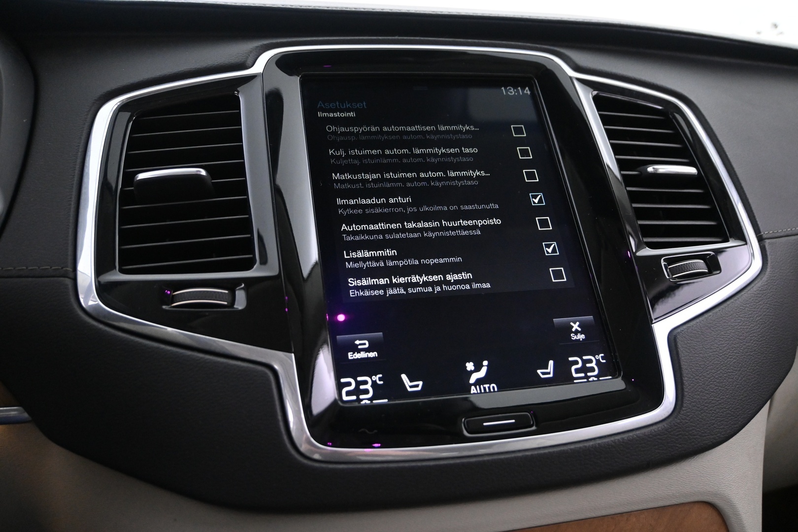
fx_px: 715
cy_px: 266
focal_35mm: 32
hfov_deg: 58.3
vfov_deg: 40.8
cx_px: 399
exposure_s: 1/25
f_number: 4
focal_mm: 21.5
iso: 3200
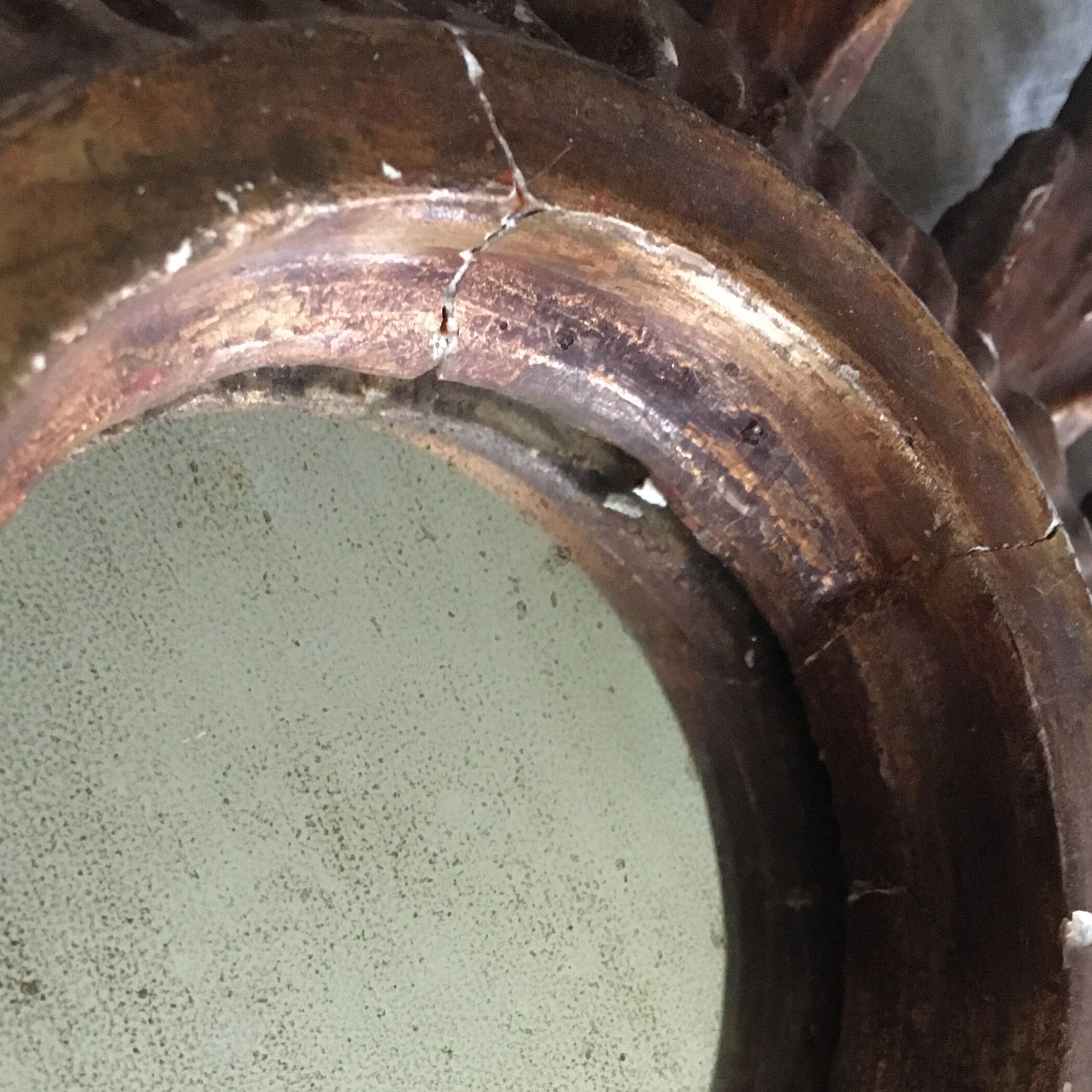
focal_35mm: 49
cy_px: 871
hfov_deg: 34.6
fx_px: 1749
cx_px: 474
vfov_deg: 33.7
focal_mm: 4.15
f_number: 2.2
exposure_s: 1/17
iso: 320
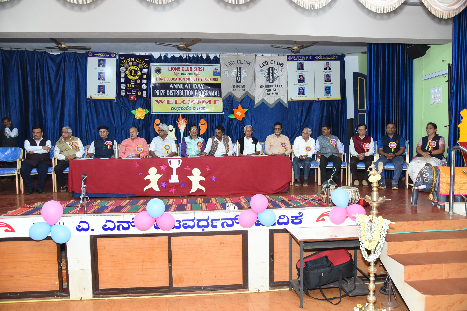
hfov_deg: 73.7
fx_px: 311
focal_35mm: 24
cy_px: 156
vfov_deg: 53.1
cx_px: 234
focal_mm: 24
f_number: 4.5
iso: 2000
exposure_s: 1/200
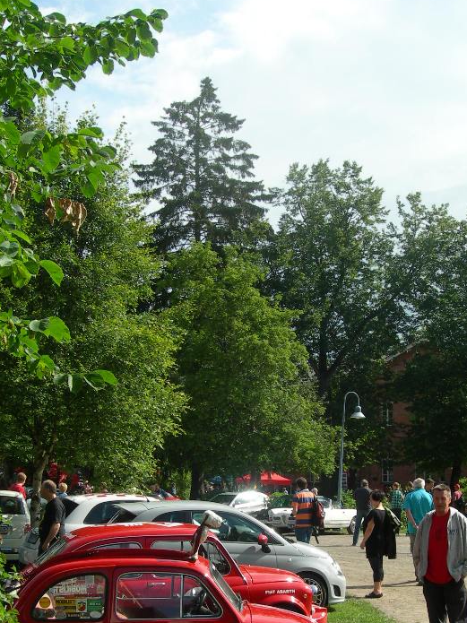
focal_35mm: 56
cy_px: 431
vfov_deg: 33.9
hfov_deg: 26.1
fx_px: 1008
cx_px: 257
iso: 50
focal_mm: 7.8
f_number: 4.8
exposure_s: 1/369
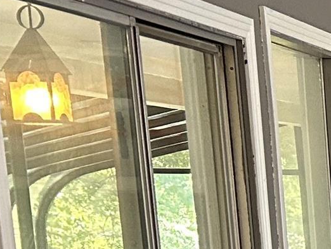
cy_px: 484
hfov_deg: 10.3
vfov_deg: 9.2
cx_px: 916
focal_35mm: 153
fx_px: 1464
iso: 250
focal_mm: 5.7
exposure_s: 1/60
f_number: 1.5
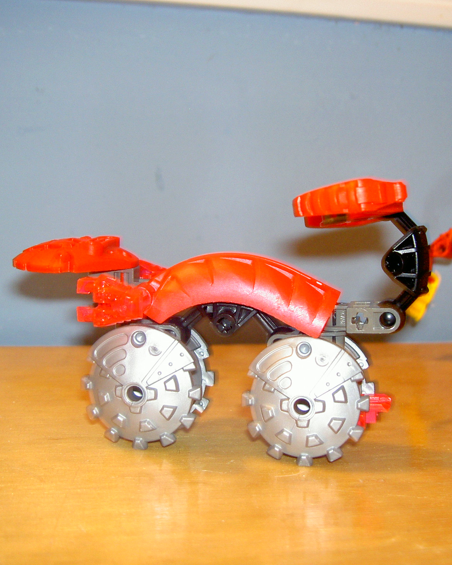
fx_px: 853
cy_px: 283
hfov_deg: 29.7
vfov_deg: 36.7
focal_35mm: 51
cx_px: 245
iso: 200
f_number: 2.8
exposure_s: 1/8
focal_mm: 8
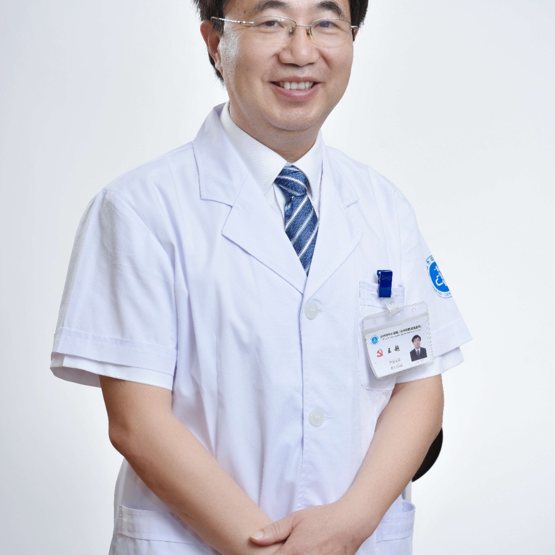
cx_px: 278
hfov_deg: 16.0
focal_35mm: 109
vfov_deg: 16.0
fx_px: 1977
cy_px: 248
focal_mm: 85
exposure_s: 1/60
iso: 100
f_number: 9
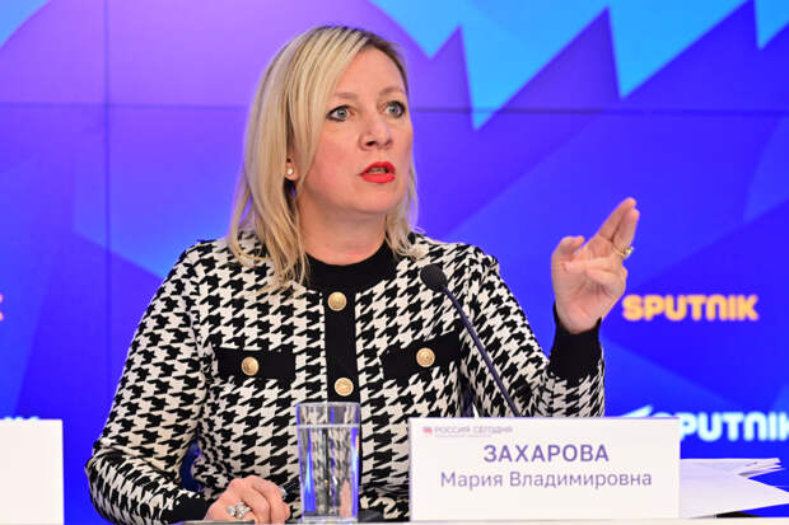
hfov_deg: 10.3
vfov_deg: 6.9
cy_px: 262
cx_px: 394
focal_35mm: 200
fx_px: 4382
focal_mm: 200
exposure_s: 1/125
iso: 4000
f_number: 5.6
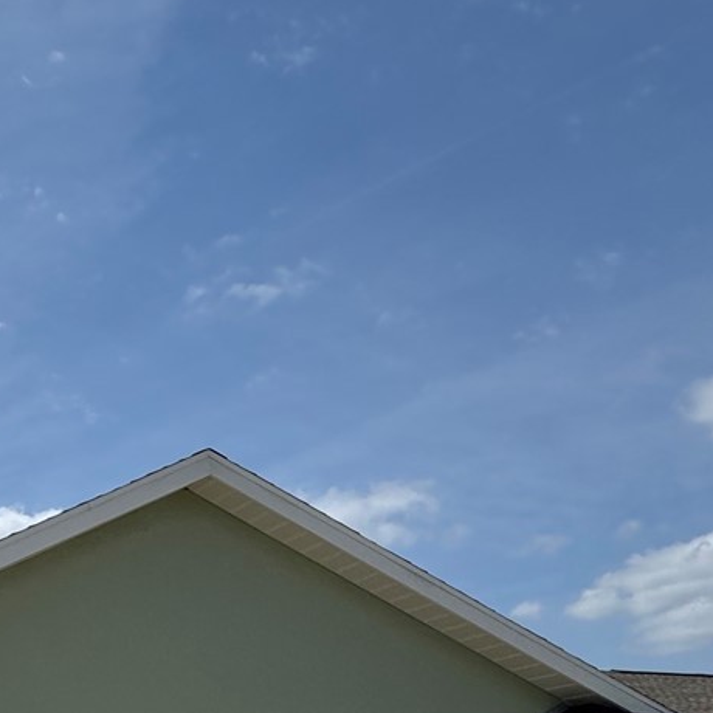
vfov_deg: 37.0
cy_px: 625
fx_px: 1002
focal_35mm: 43
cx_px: -253
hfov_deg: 29.8
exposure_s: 1/3906
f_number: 2.2
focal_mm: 2.22
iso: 40
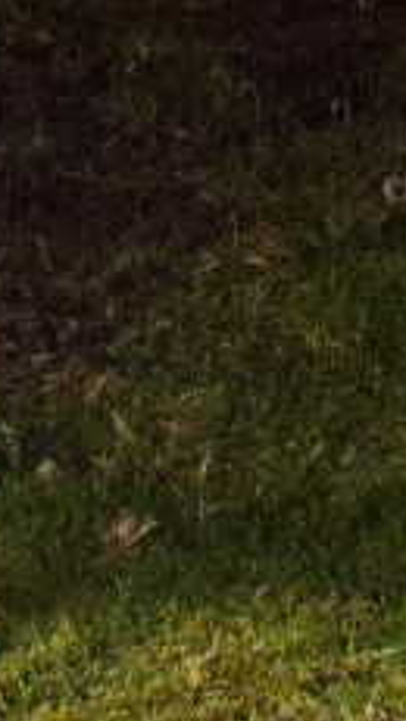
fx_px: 7480
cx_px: 6
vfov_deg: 5.2
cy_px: -1476
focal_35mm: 391
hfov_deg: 3.1
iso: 400
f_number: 4.5
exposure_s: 1/1600
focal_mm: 24
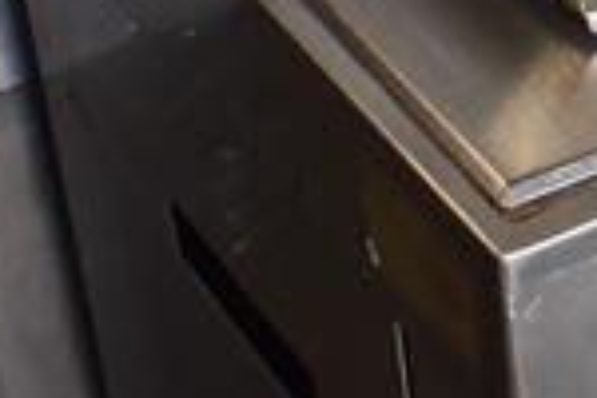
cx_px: 1091
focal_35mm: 164
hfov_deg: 11.6
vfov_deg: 8.3
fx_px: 2719
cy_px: -121
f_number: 3.5
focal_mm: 18
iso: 720
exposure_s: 1/250
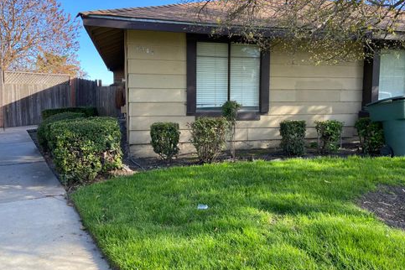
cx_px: 209
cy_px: 123
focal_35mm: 28
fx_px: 315
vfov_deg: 46.3
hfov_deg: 65.5
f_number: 1.8
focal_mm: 4.25
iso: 32
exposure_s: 1/312
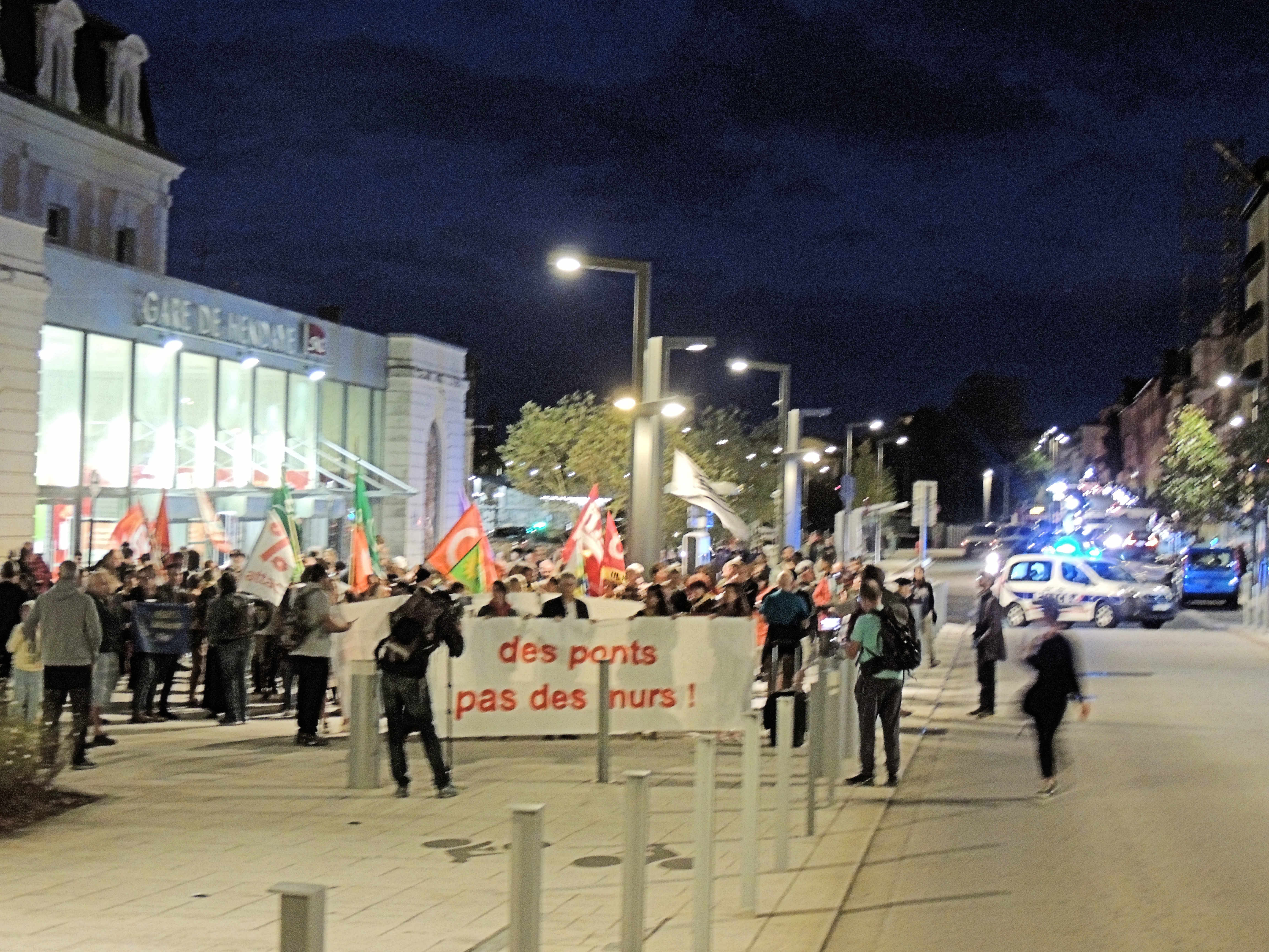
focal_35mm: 60
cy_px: 476
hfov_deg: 32.2
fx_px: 2200
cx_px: 634
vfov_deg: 24.4
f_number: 3.7
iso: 800
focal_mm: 10.7
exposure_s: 1/5
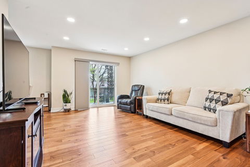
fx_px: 115
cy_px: 84
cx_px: 125
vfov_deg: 72.1
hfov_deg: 95.0
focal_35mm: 16
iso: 800
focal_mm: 16.5
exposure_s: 1/30
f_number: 8
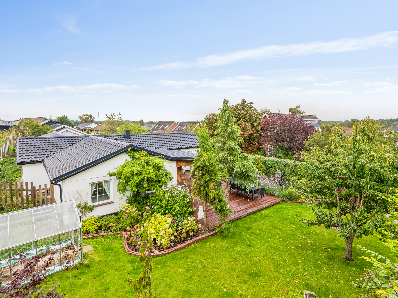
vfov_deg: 71.6
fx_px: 207
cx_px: 188
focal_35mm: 18
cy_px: 148
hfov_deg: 87.7
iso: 800
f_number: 10
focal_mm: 16
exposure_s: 1/250
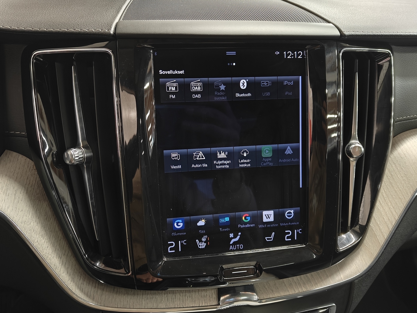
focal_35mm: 29
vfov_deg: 48.2
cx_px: 208
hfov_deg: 61.7
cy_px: 156
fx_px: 349
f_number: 1.8
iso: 1600
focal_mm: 5.59
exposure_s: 1/33
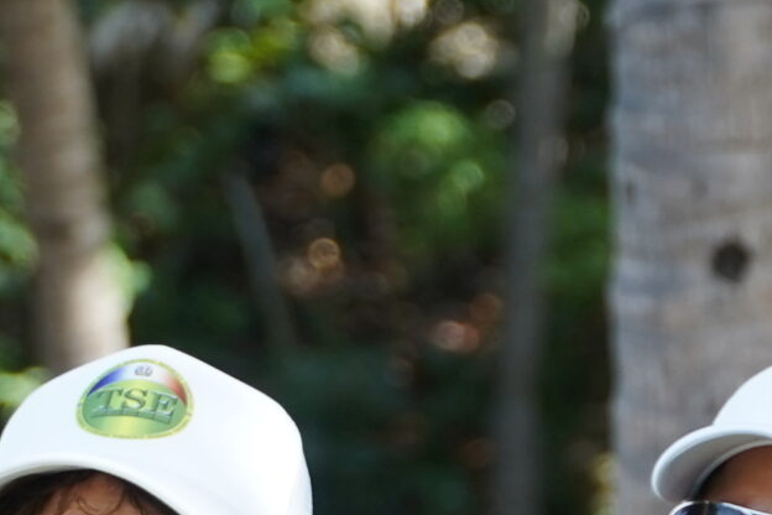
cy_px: 927
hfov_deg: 4.8
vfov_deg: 3.2
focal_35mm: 431
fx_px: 9242
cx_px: 1029
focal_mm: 70
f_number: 4
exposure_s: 1/320
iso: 250
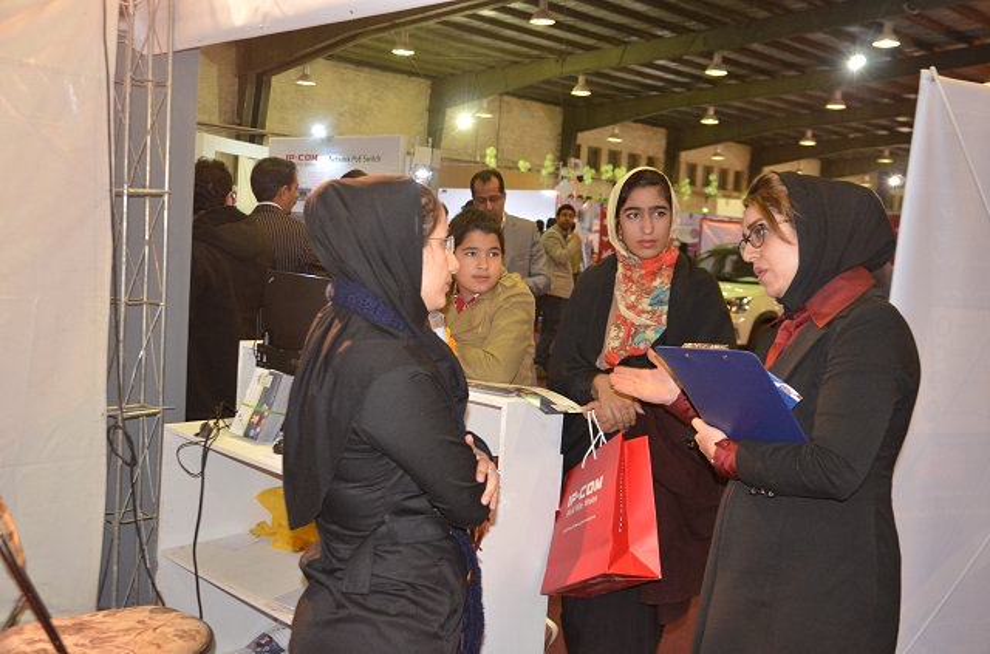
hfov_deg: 49.7
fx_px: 1070
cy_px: 327
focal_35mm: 39
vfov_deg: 34.0
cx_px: 495
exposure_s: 1/60
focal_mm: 26
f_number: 4
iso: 1600
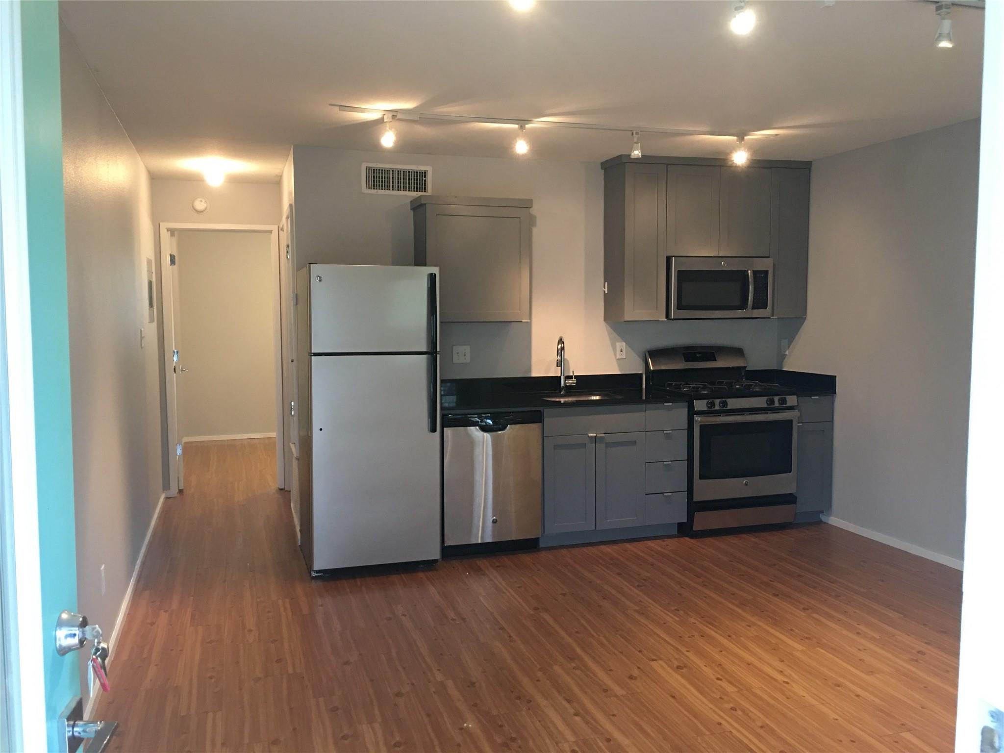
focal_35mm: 29
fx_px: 841
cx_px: 502
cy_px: 376
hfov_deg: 61.7
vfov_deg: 48.2
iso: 100
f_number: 2.2
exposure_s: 1/15
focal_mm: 4.15
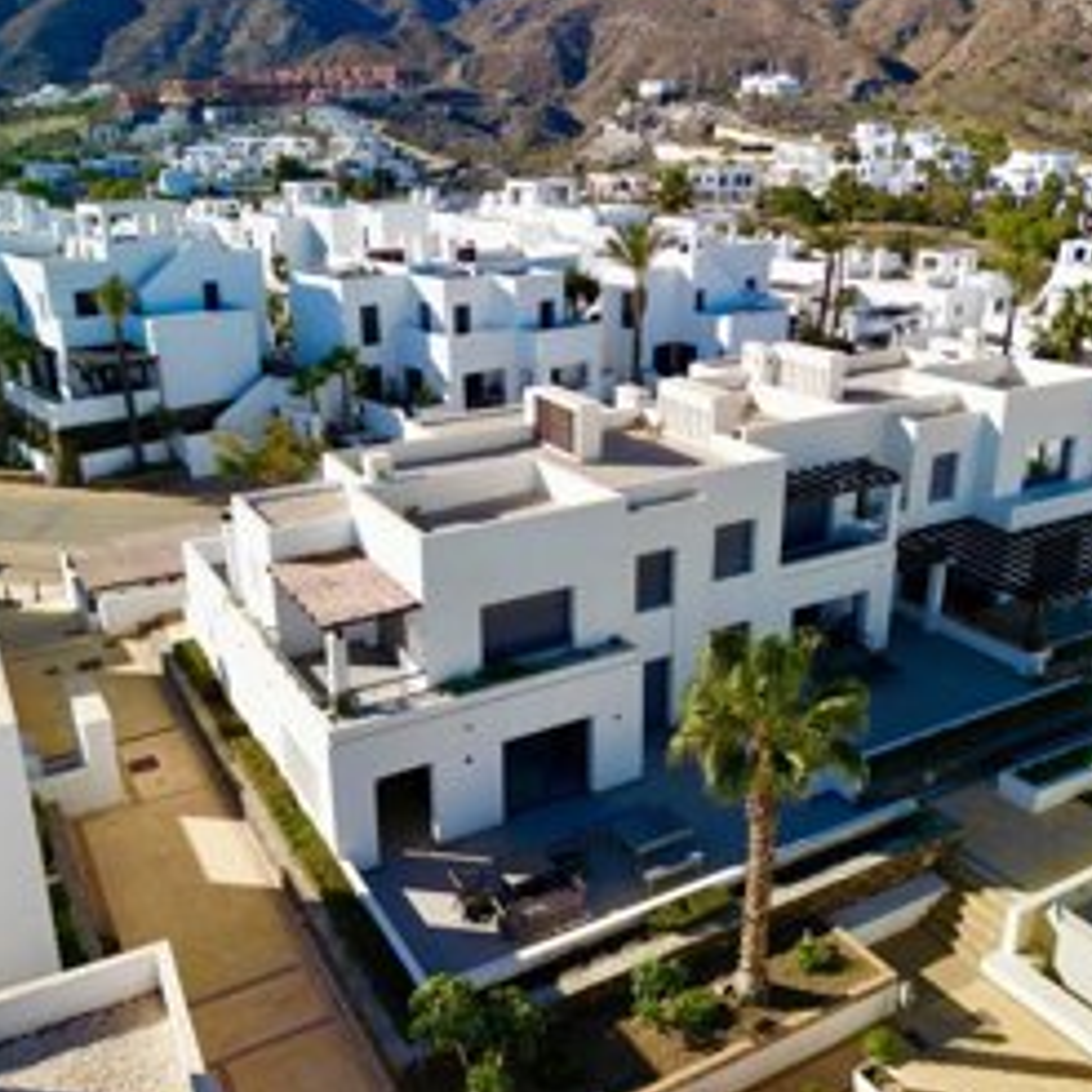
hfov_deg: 52.5
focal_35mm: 31
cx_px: 533
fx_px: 1106
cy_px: 537
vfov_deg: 52.5
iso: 130
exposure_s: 1/100
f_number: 1.7
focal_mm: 6.72
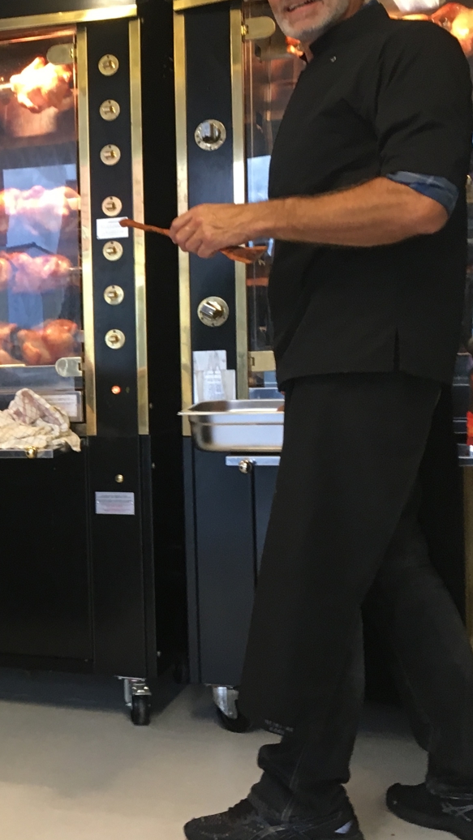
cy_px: 410
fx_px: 1360
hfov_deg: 18.1
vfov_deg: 34.4
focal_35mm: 61
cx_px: -183
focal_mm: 4.15
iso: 100
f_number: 2.2
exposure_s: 1/33
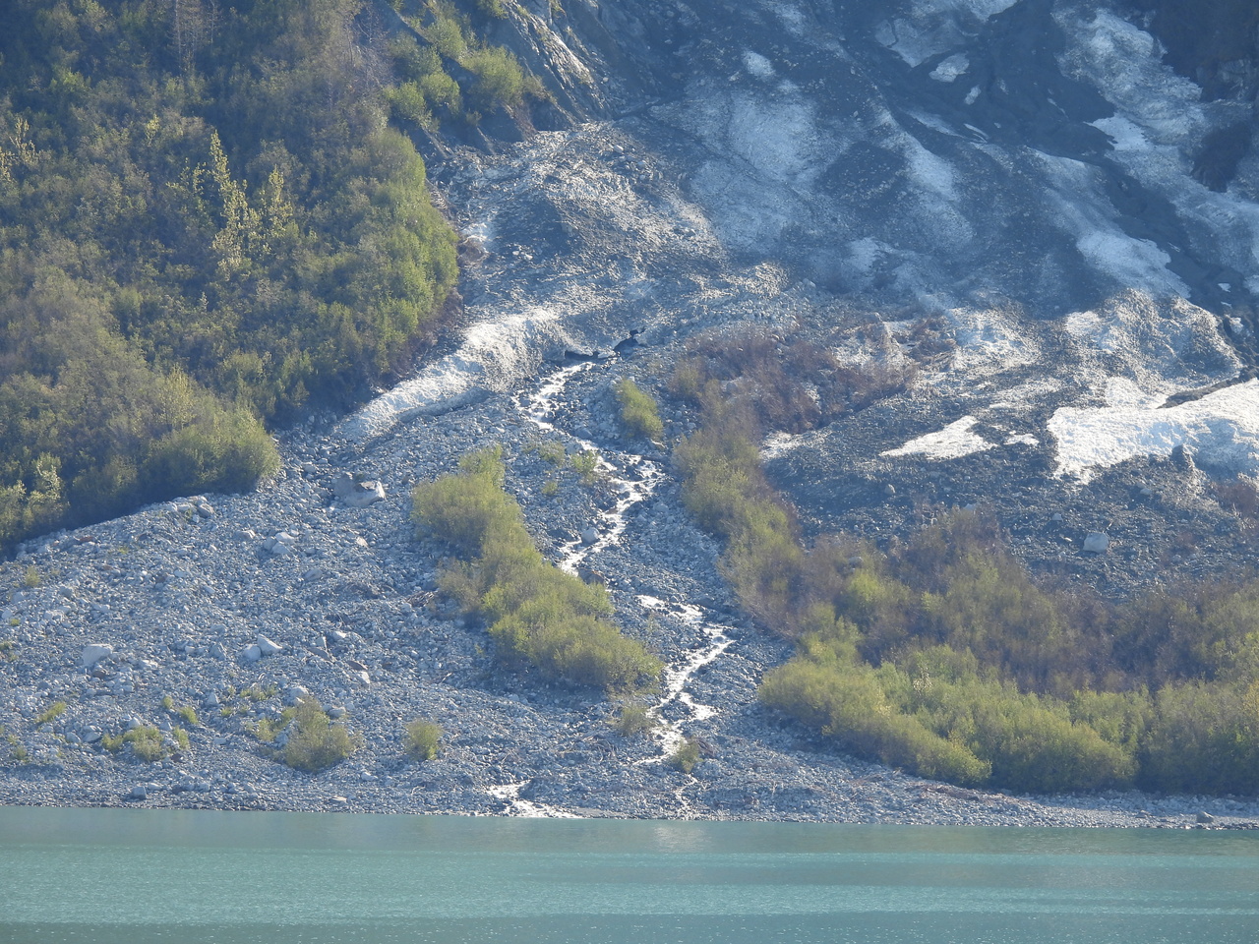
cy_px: 472
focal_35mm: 550
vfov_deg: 2.7
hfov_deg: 3.6
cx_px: 630
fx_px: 20004
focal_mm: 98.1
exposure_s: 1/250
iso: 100
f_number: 5
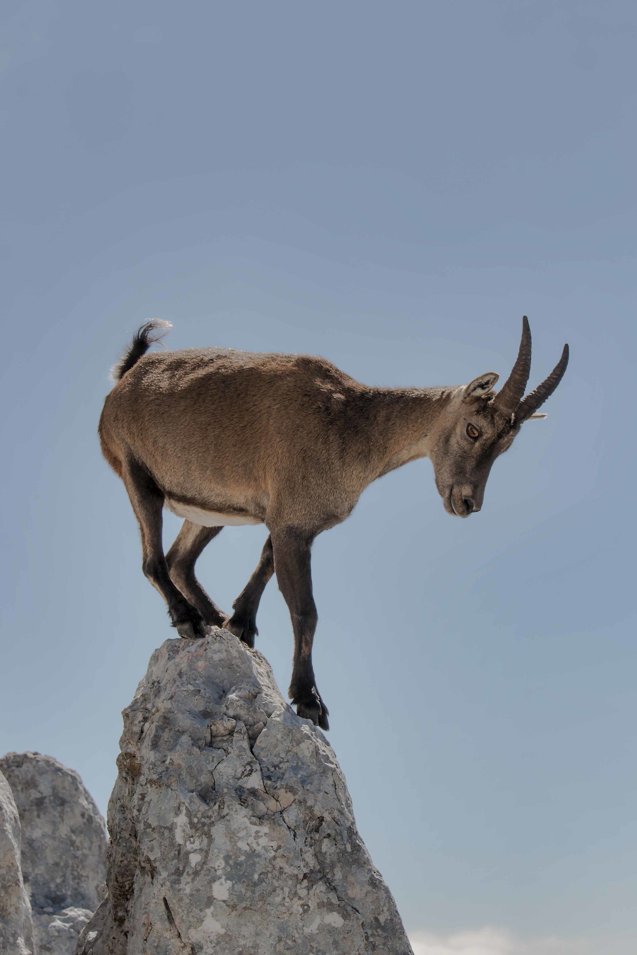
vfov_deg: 19.5
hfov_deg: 13.0
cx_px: 318
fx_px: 2787
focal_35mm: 105
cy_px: 478
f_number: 7.1
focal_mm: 70
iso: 200
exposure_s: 1/800
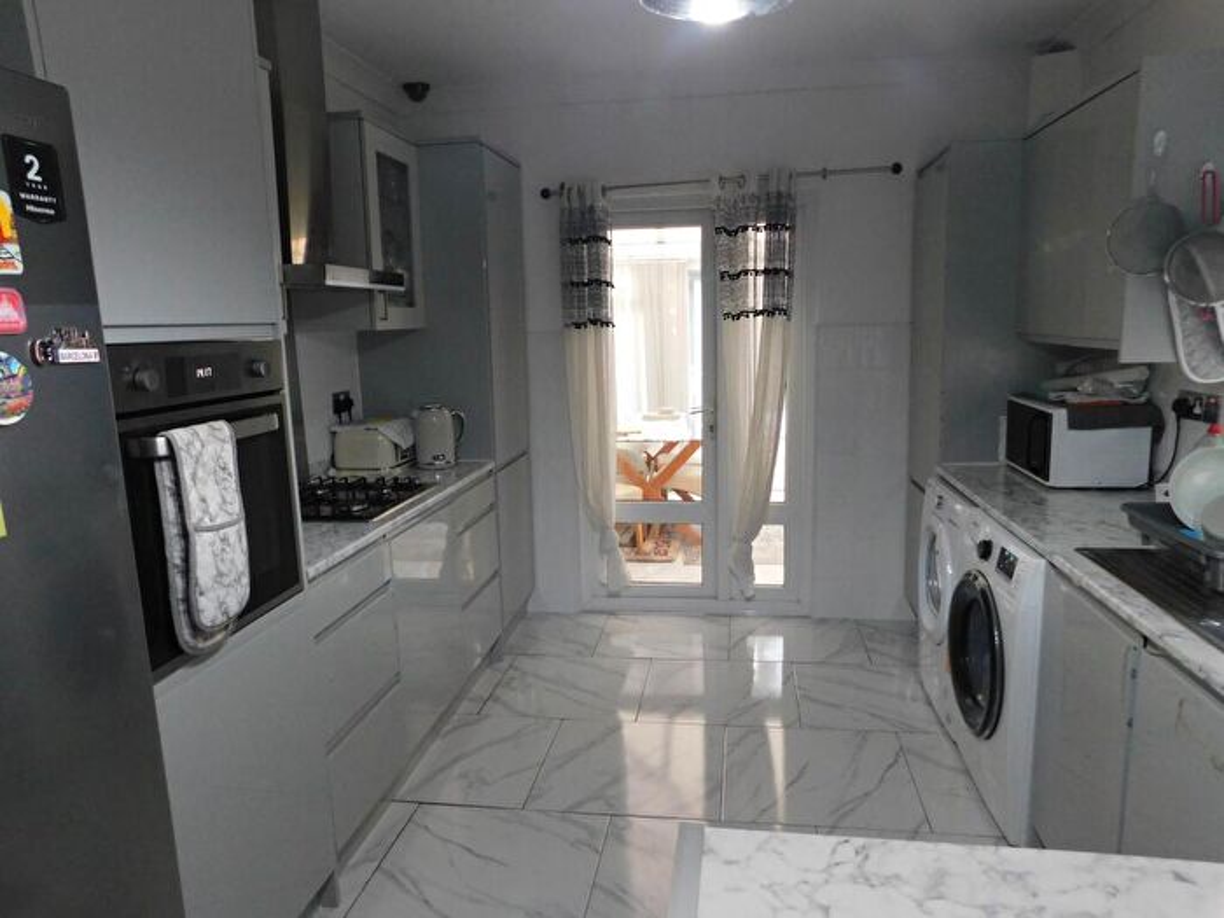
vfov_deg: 56.8
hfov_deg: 71.6
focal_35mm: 24
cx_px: 612
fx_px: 849
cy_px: 459
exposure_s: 1/25
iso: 400
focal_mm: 4.1
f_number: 3
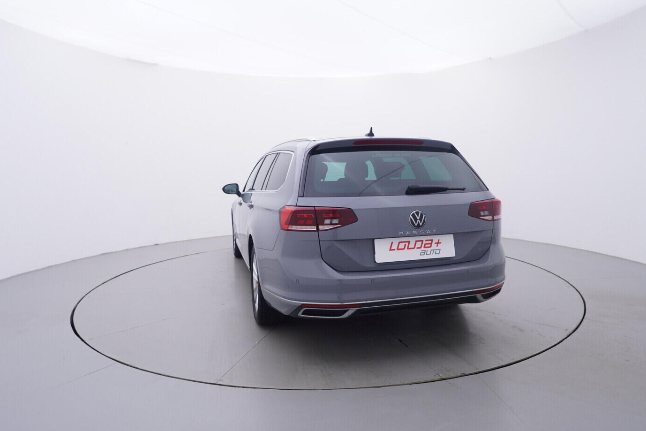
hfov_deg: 74.8
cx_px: 329
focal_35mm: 24
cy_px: 220
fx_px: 422
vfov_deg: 54.1
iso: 200
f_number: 5
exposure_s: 1/80
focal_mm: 15
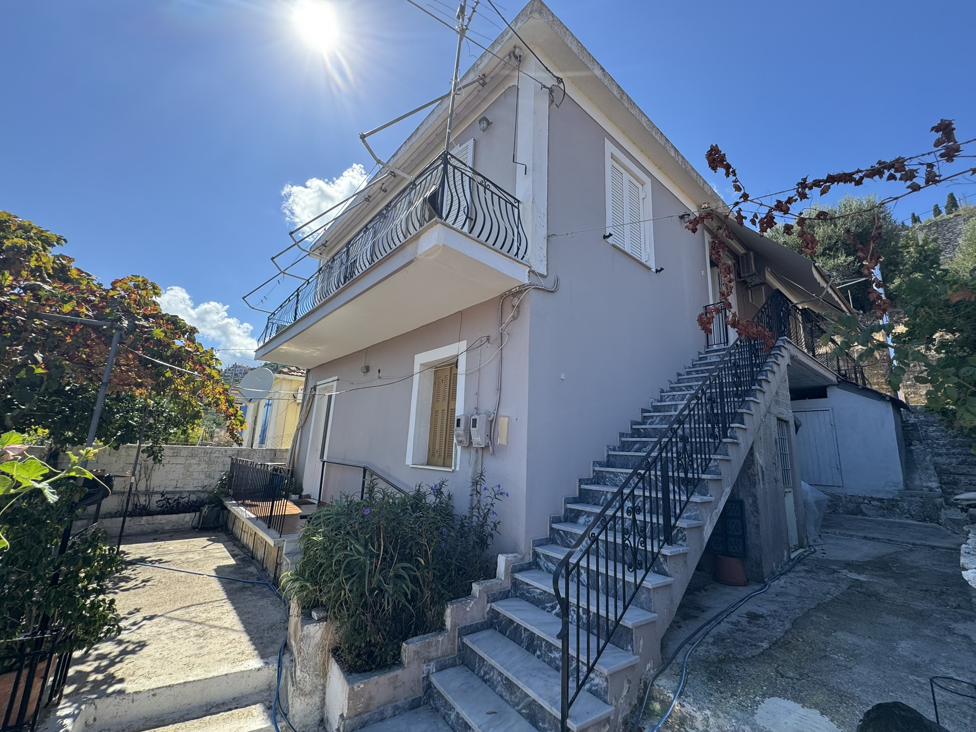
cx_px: 488
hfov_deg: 102.1
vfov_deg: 85.7
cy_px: 366
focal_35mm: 14
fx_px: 395
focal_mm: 2.22
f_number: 2.2
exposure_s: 1/1020
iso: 50
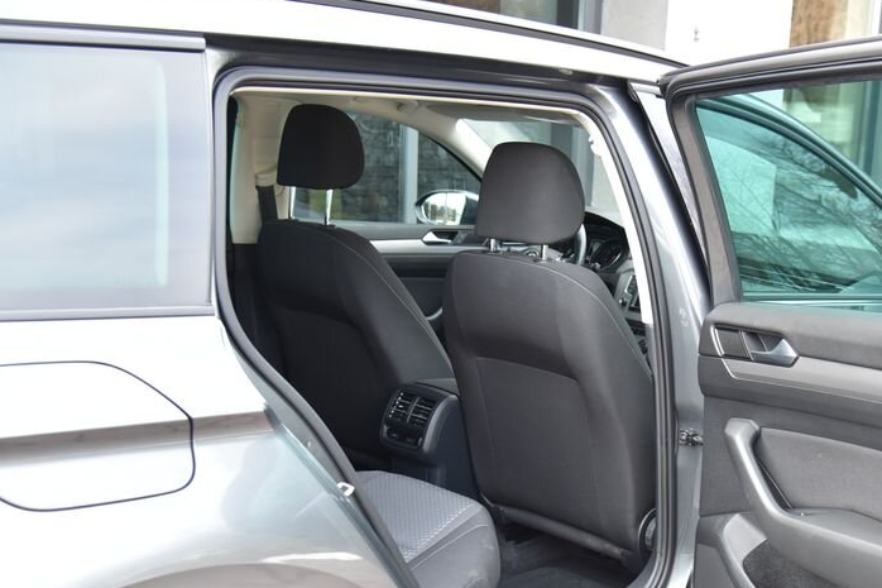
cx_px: 619
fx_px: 1151
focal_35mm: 47
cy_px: 395
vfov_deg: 28.4
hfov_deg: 41.1
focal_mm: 32
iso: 500
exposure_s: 1/80
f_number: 4.5
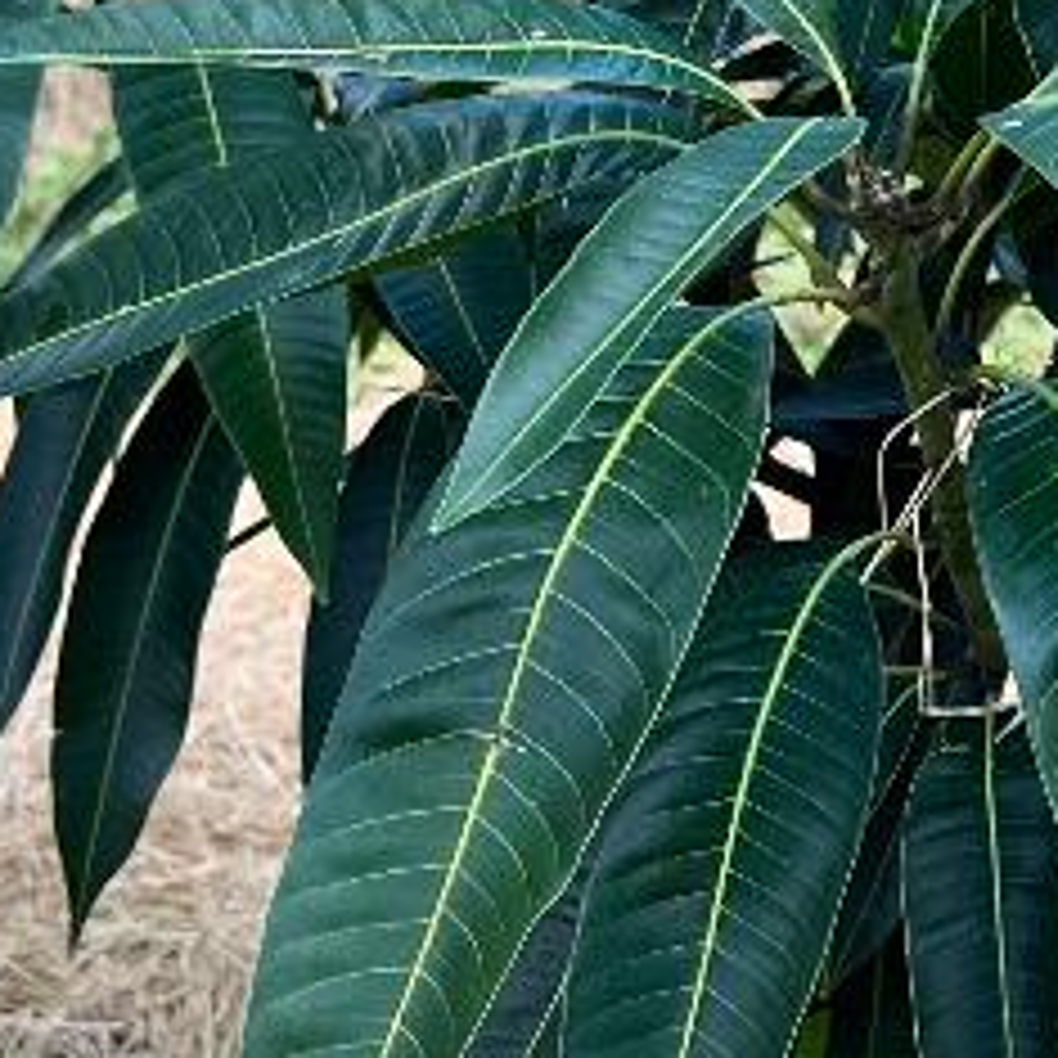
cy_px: -18
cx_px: 1108
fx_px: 3458
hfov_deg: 16.9
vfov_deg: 17.0
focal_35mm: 100
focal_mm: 5.7
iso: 50
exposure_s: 1/464
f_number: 1.5
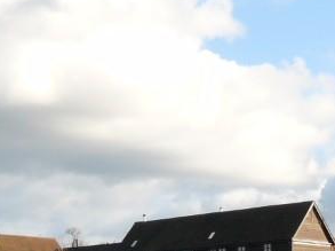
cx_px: 123
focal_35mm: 126
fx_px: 1218
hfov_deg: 15.6
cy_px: 259
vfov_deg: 11.6
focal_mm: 6
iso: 100
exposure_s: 1/200
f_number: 5.6
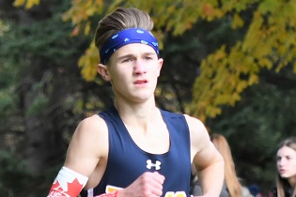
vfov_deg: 2.8
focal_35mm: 494
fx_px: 4061
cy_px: 315
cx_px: -122
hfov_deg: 4.2
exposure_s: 1/1000
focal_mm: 102
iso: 450
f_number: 3.5
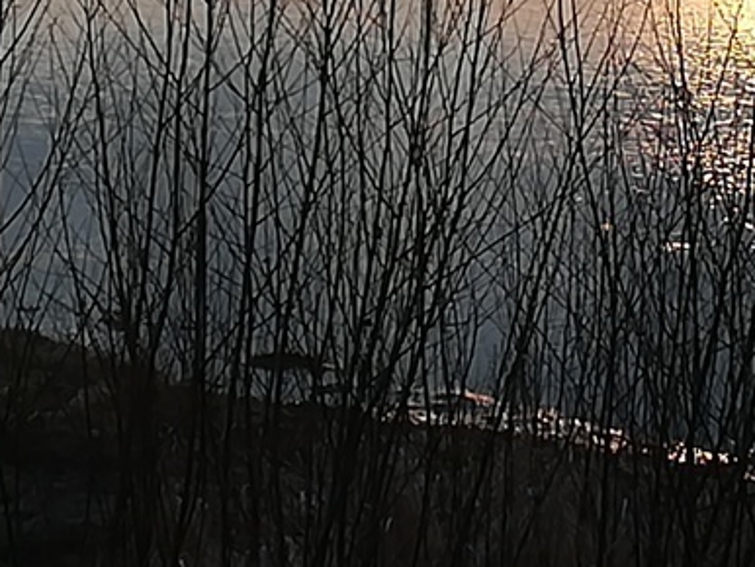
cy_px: -115
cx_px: 286
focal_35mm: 191
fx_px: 4168
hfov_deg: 10.3
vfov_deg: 7.7
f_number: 2.2
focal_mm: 3.83
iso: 50
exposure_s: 1/333
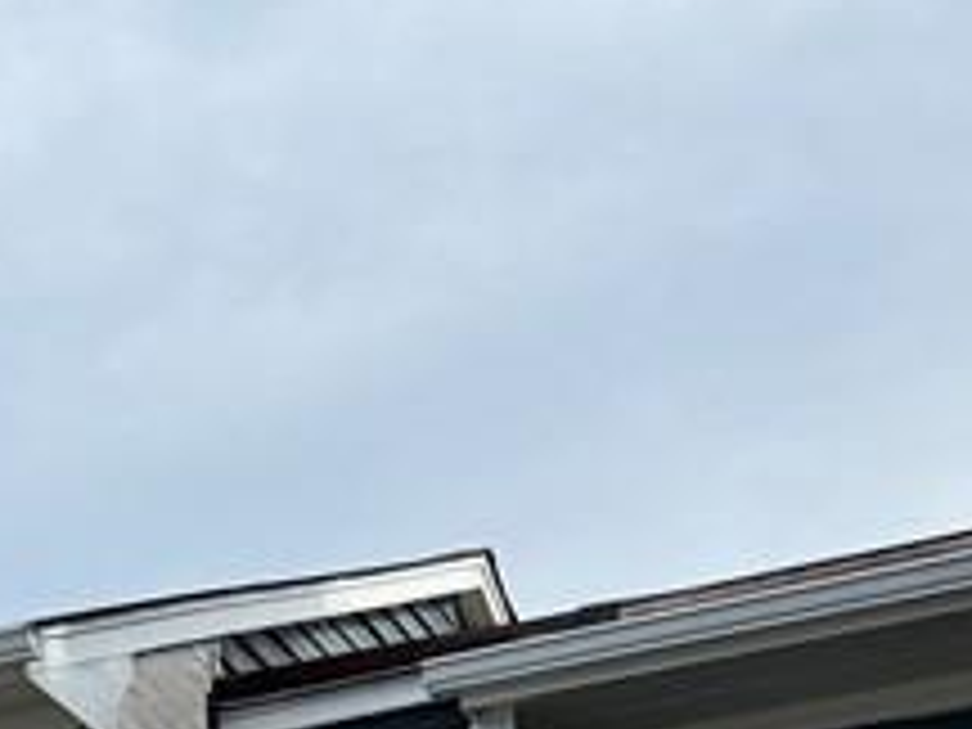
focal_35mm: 114
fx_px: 3201
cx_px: -850
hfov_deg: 14.8
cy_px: 1557
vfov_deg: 11.4
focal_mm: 6.76
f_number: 1.78
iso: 80
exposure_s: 1/3584
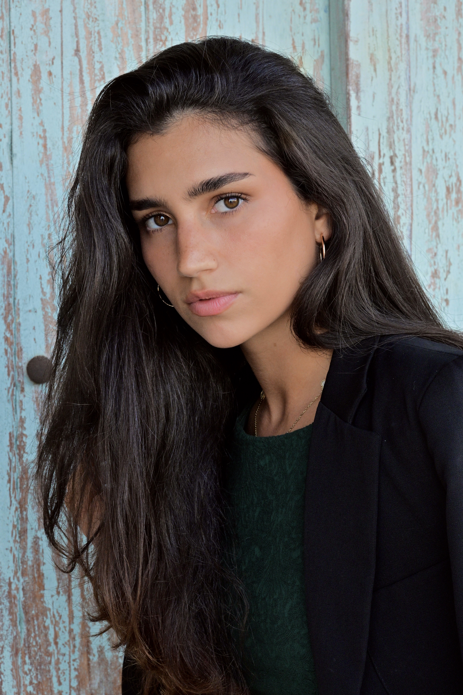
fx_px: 2315
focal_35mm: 120
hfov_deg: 11.4
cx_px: 232
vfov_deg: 17.1
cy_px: 348
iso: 2500
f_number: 20
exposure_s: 1/125
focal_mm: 120
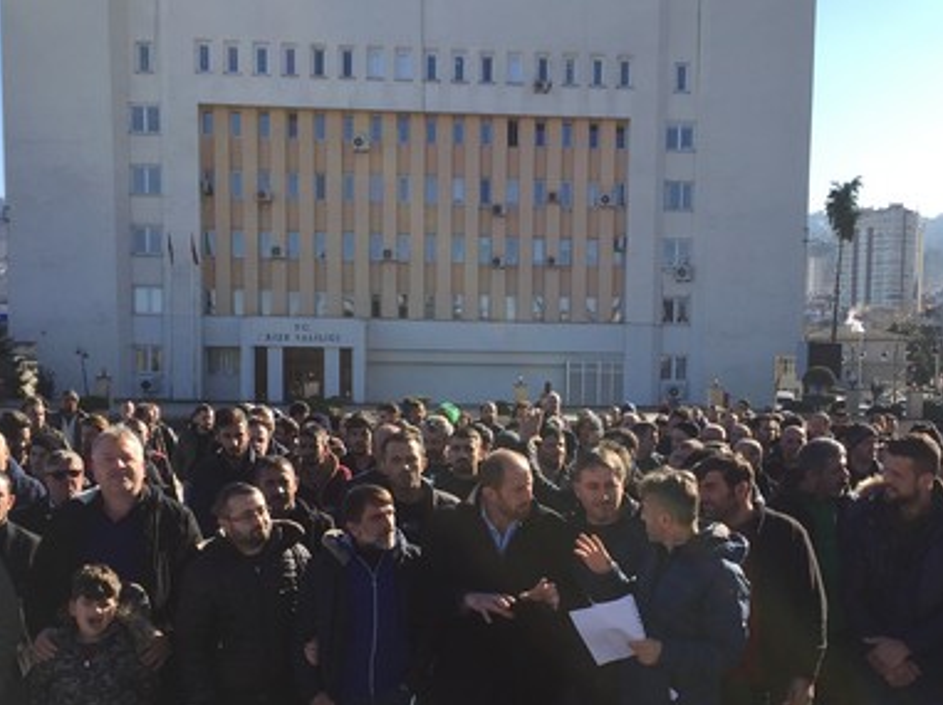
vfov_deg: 28.1
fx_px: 1388
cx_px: 549
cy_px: 537
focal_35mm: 51
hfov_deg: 37.4
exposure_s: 1/1276
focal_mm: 4.15
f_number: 2.2
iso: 32
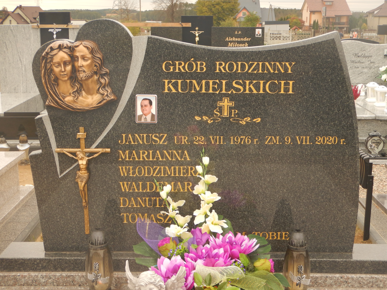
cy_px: 145
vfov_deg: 28.0
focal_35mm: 52
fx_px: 581
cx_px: 194
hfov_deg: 36.8
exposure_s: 1/100
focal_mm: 9.2
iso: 125
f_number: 4.3
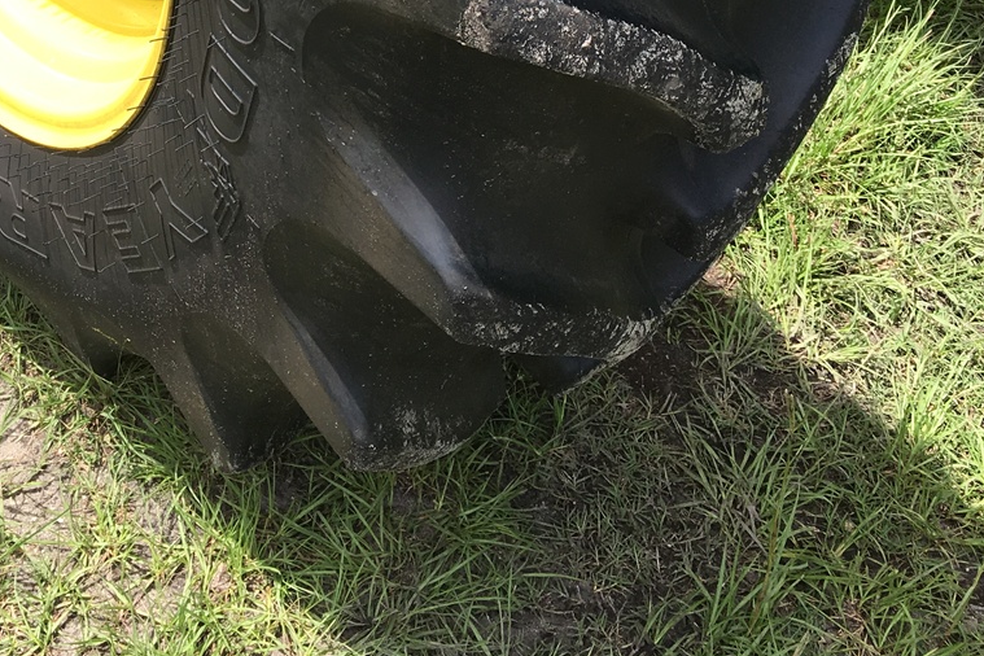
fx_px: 1667
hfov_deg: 32.3
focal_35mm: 61
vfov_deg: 19.7
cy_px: -290
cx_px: 248
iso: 25
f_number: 2.2
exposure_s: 1/641
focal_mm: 4.15
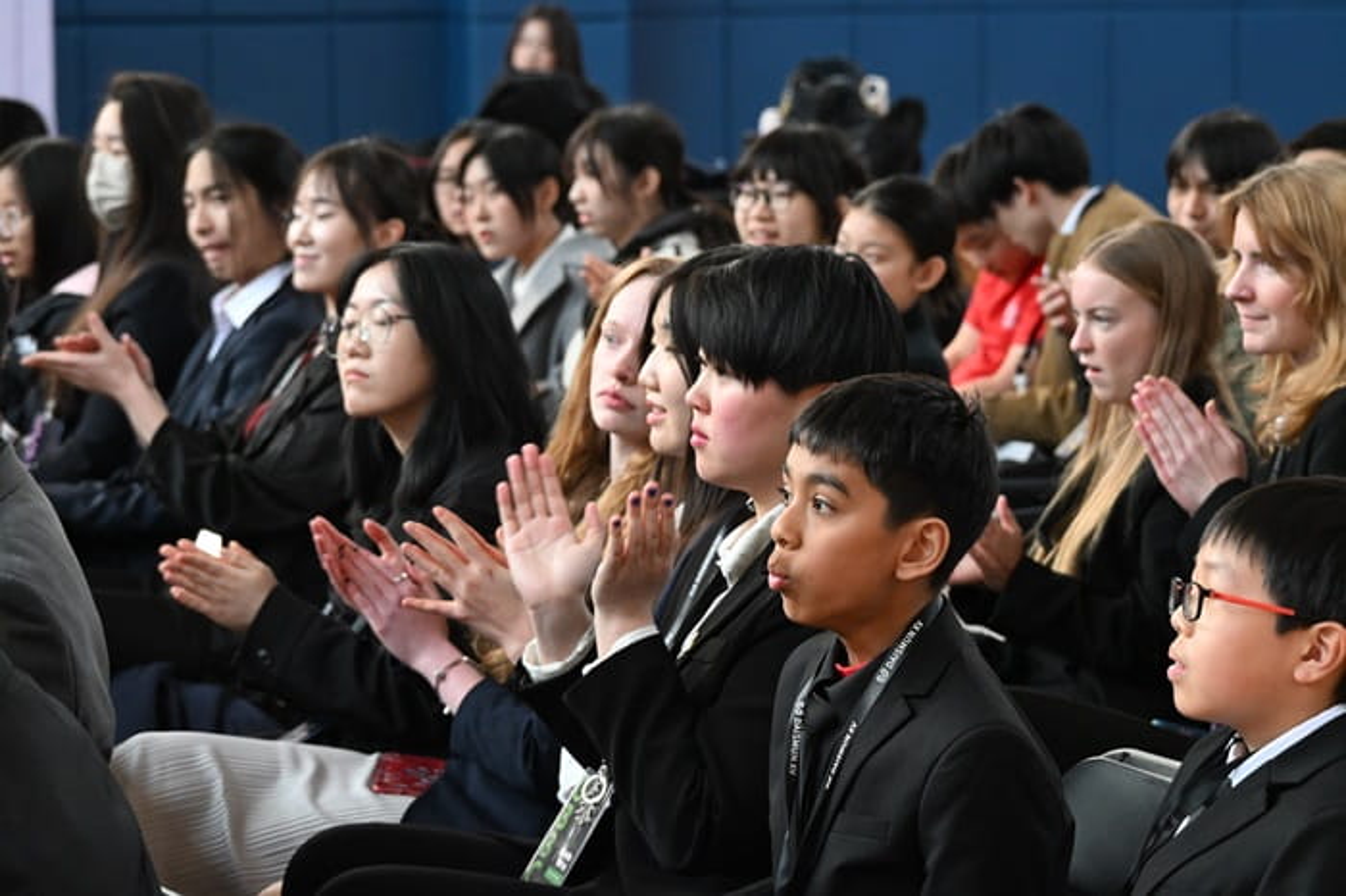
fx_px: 5325
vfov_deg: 9.6
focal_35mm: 142
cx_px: 673
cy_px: 448
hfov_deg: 14.4
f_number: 6.3
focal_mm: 95
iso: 4000
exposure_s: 1/320
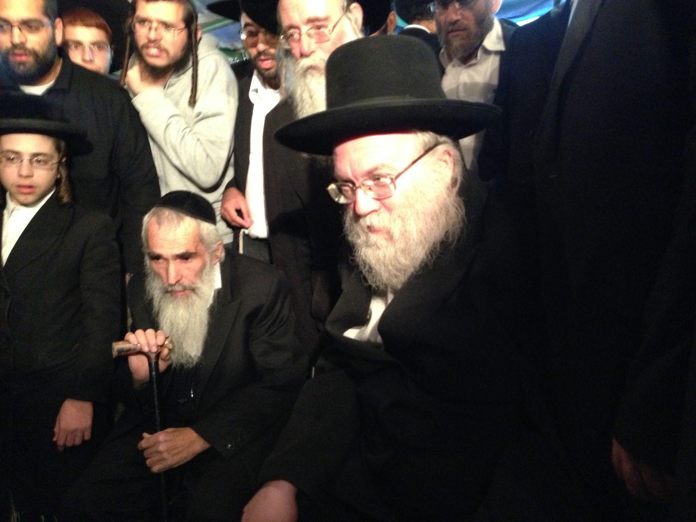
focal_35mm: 33
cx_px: 348
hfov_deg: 55.4
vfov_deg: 42.9
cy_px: 261
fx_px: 664
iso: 640
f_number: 2.4
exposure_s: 1/15
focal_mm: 4.13
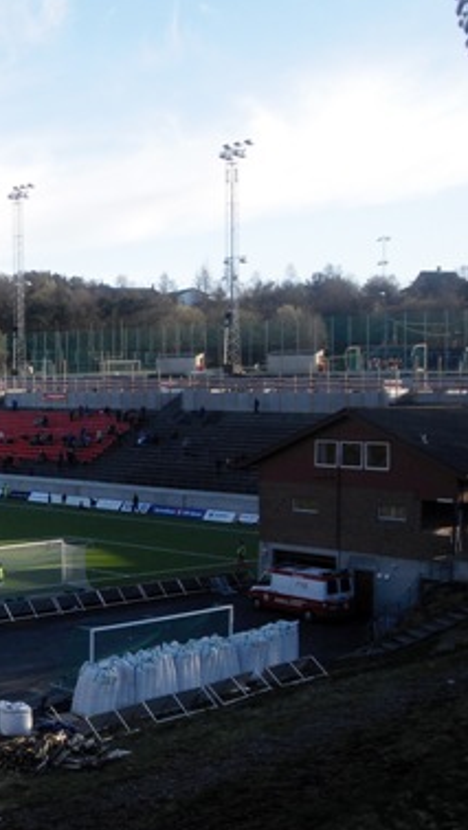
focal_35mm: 57
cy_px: 448
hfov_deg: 19.1
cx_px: -187
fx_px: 1256
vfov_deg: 36.6
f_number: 8.4
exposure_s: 1/60
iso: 64
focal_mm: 5.58
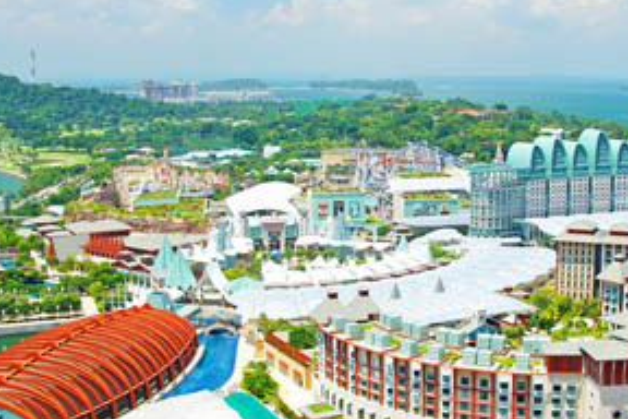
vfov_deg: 27.0
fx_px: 872
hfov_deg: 39.5
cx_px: 364
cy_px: 217
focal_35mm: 50
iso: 200
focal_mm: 16
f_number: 7.1
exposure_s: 1/320
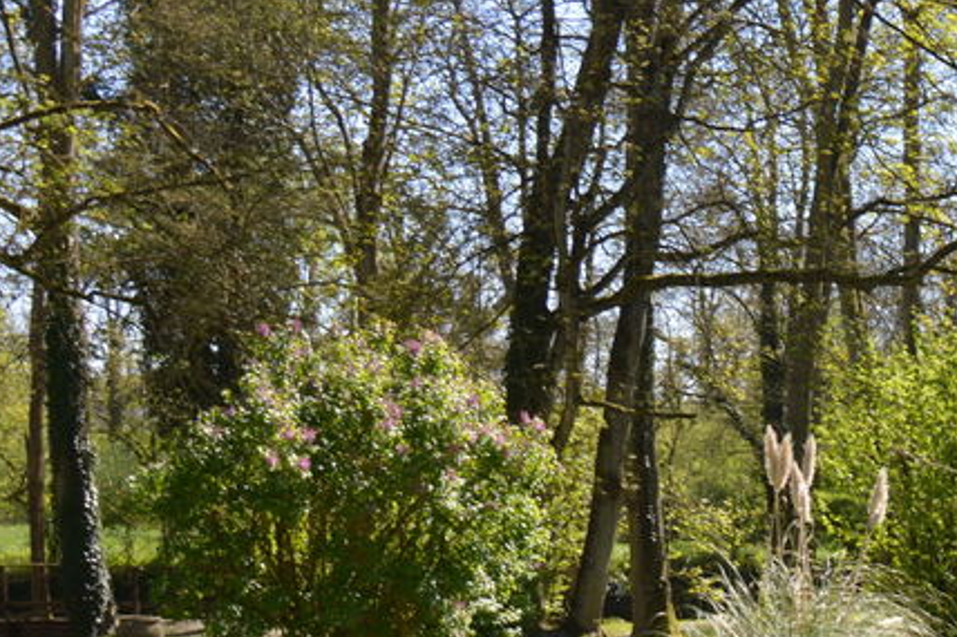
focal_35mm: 100
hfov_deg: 18.0
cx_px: 1487
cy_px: 713
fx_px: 2646
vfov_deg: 13.4
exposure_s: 1/160
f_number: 6.3
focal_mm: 21
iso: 100
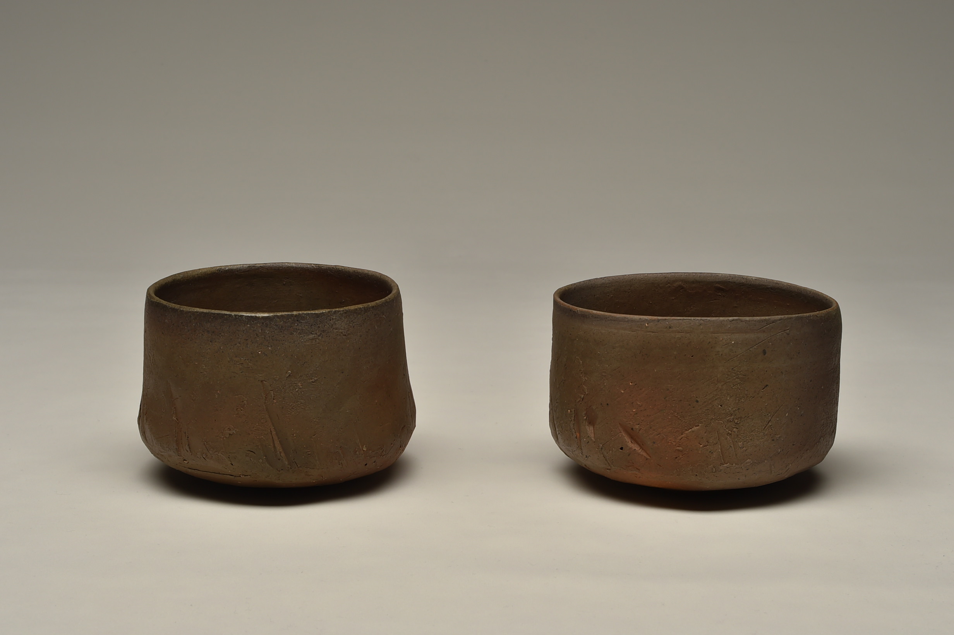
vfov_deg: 16.1
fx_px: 2251
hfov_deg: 23.9
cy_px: 318
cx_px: 477
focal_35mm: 85
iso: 100
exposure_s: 1/125
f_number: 20
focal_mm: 85
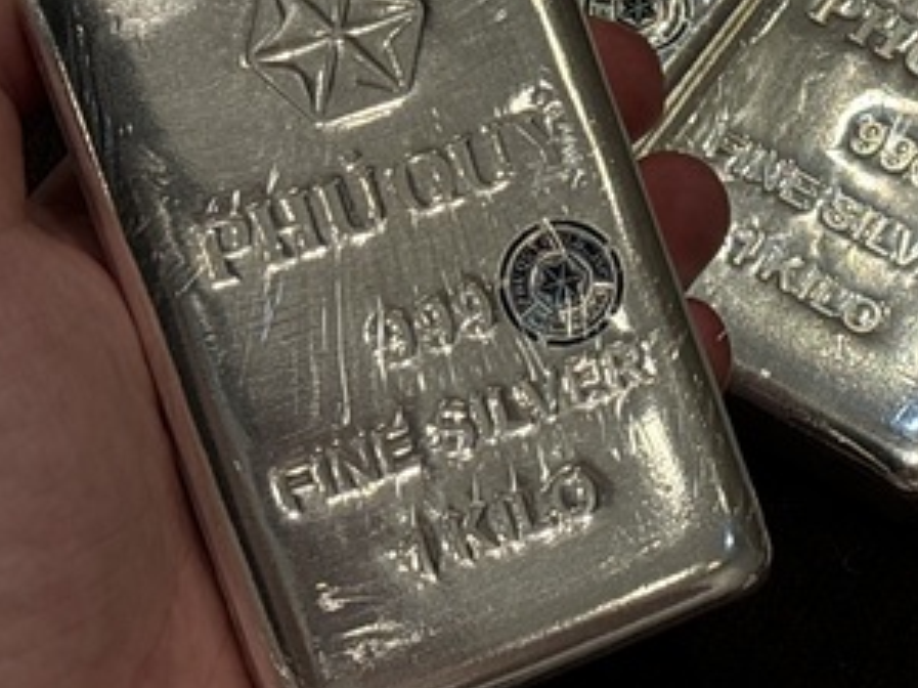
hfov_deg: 14.0
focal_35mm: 139
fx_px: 3685
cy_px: -31
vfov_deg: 10.6
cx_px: 906
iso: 32
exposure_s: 1/264
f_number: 1.6
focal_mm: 5.96
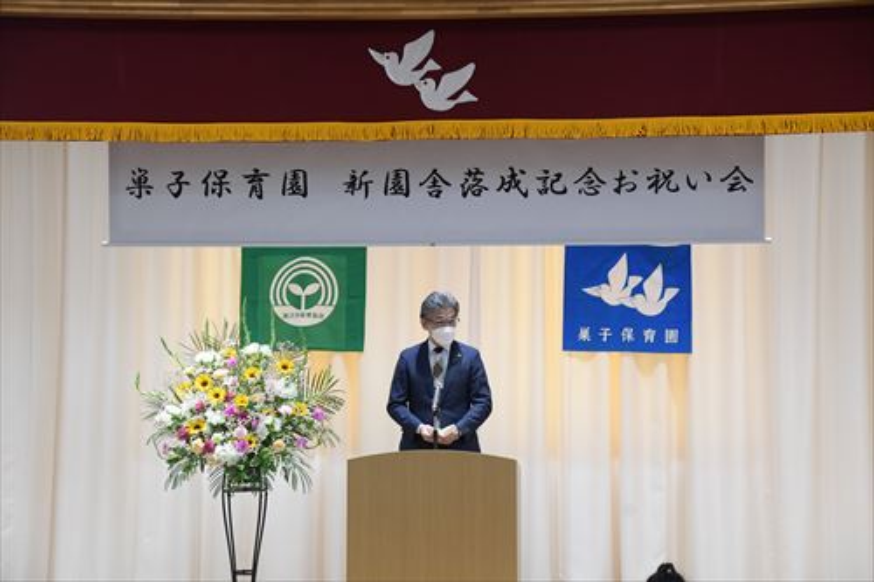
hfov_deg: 18.2
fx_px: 2730
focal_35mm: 112
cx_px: 437
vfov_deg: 12.2
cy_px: 291
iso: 3200
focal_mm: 75
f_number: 7.1
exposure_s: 1/200
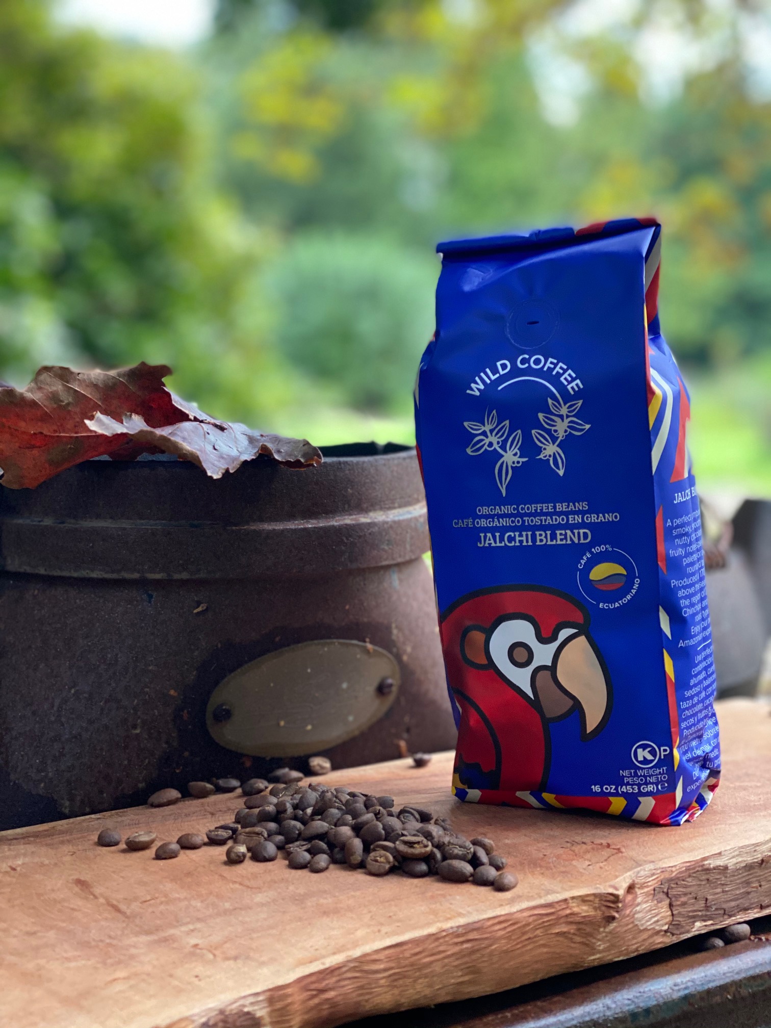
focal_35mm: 52
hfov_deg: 28.0
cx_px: 386
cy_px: 514
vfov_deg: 36.8
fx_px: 1544
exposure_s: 1/122
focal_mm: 6
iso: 200
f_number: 2
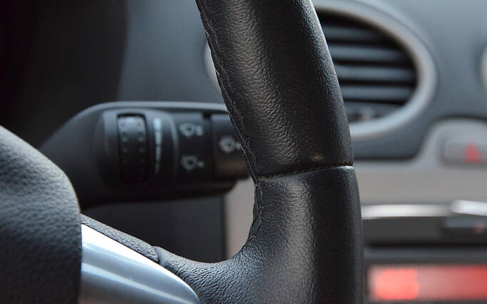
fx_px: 1380
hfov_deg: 20.0
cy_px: 125
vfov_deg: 12.6
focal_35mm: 104
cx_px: 274
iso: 3200
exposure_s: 1/25
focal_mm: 58
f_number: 5
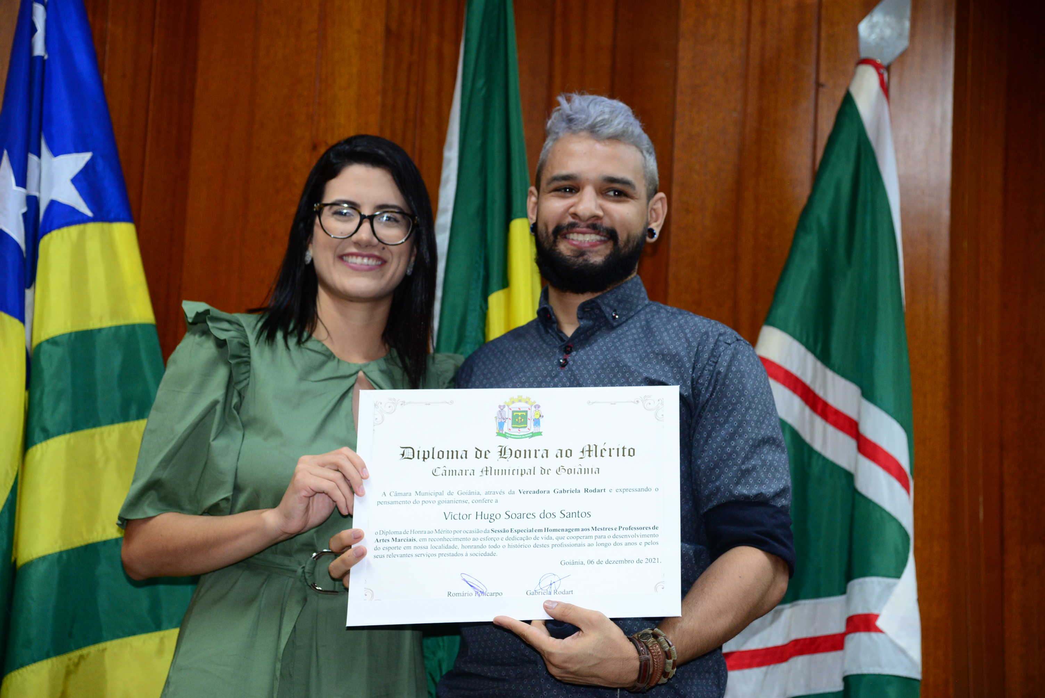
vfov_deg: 18.2
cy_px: 349
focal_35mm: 75
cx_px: 522
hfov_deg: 27.0
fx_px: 2178
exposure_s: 1/60
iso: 1600
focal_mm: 75
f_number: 4
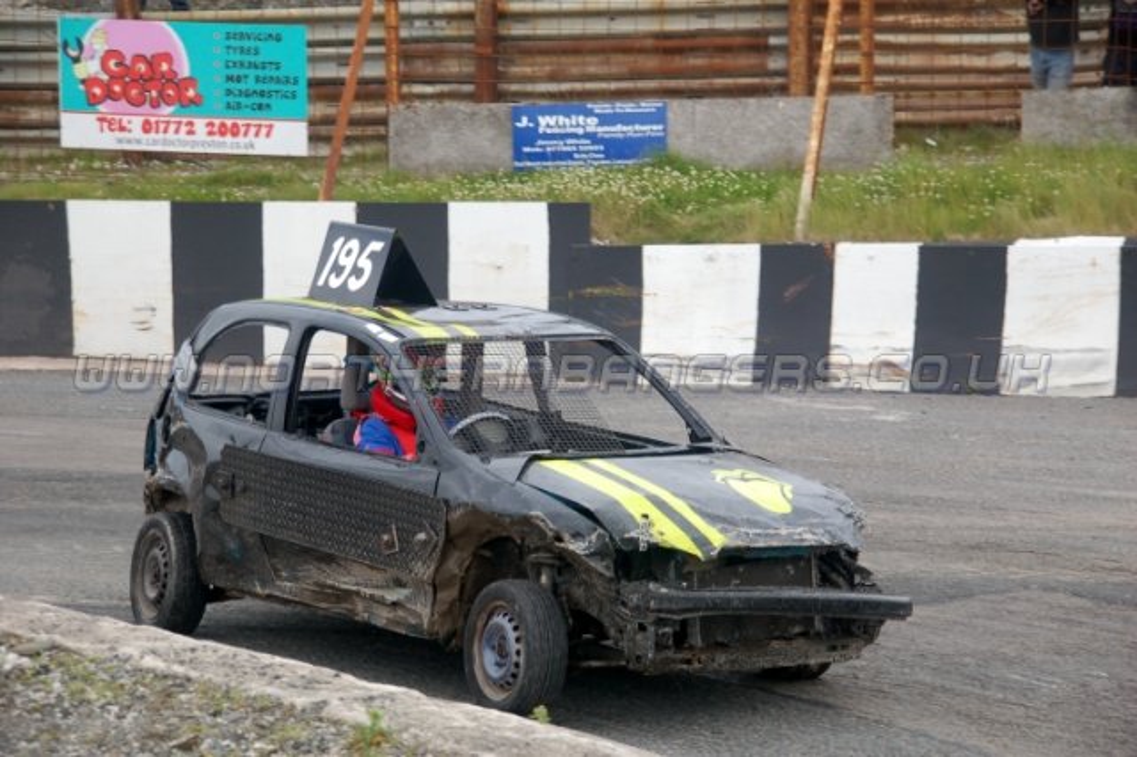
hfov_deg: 17.5
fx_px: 3693
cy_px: 378
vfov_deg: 11.7
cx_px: 568
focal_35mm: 117
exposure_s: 1/640
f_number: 5.6
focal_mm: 78
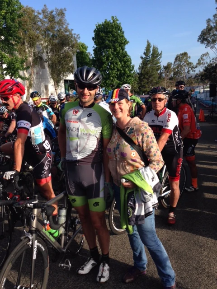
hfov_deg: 42.9
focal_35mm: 33
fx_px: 276
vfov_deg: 55.4
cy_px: 144
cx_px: 108
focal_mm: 4.12
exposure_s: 1/861
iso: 50
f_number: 2.4
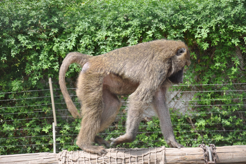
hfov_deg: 19.5
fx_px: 717
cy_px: 82
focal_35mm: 105
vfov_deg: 13.0
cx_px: 123
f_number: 7.1
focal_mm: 70
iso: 200
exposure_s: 1/200
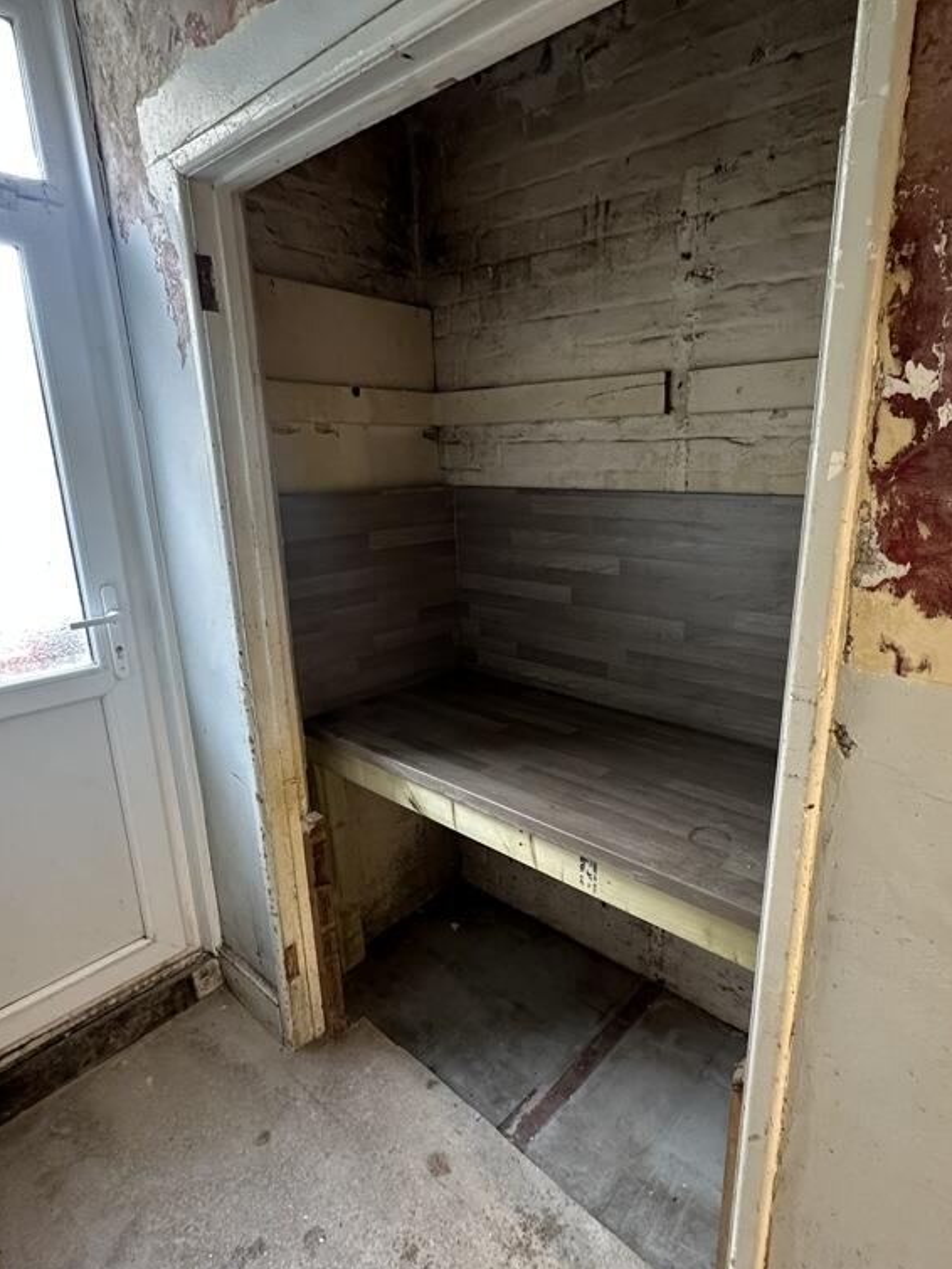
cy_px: 642
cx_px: 535
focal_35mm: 19
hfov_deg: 68.4
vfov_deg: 84.7
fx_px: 697
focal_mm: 2.22
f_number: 2.2
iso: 250
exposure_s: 1/50
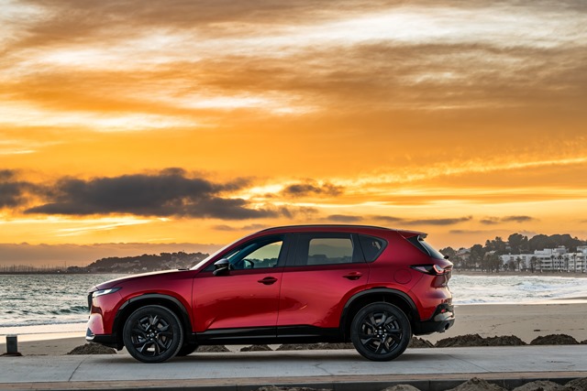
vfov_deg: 18.9
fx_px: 1174
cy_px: 196
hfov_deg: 28.1
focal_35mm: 72
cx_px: 294
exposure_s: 1/40
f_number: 5.6
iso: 320
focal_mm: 72
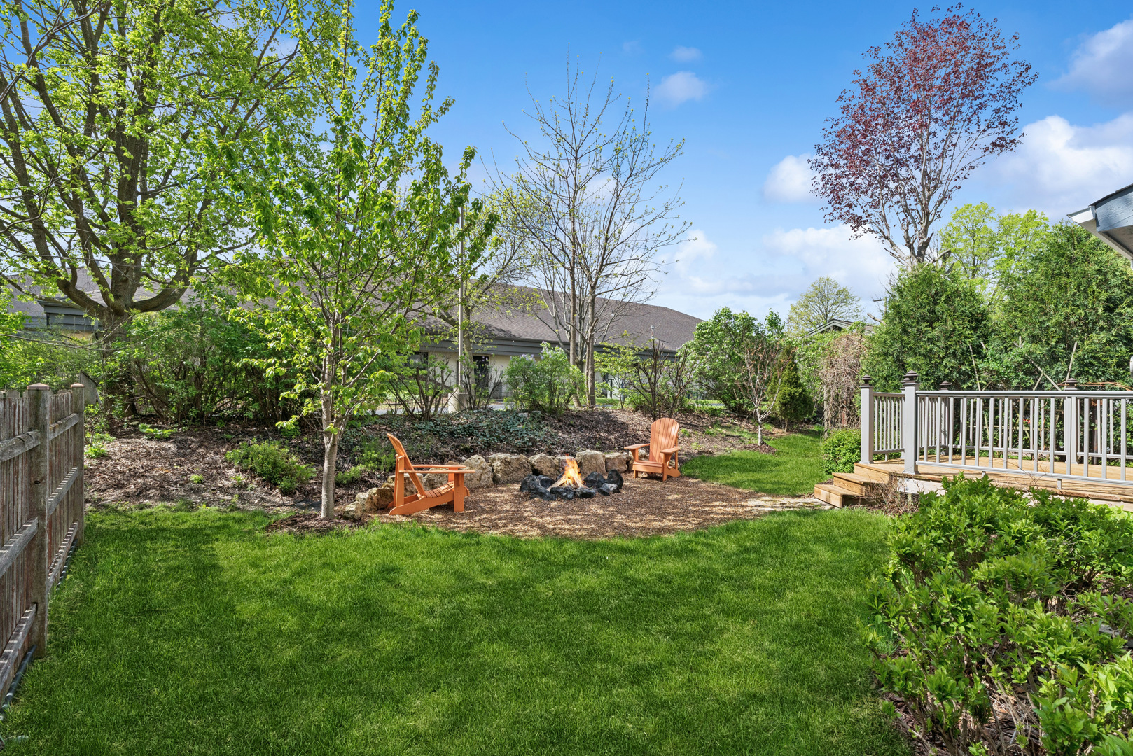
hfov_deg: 93.3
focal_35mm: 17
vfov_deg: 70.5
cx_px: 566
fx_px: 535
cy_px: 378
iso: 200
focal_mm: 17
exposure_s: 1/250
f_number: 11
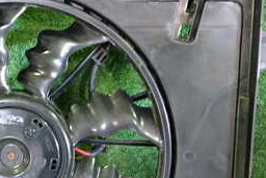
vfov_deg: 18.5
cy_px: 147
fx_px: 540
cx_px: 16
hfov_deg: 26.5
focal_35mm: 73
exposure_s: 1/20
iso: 800
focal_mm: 5.4
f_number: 2.3
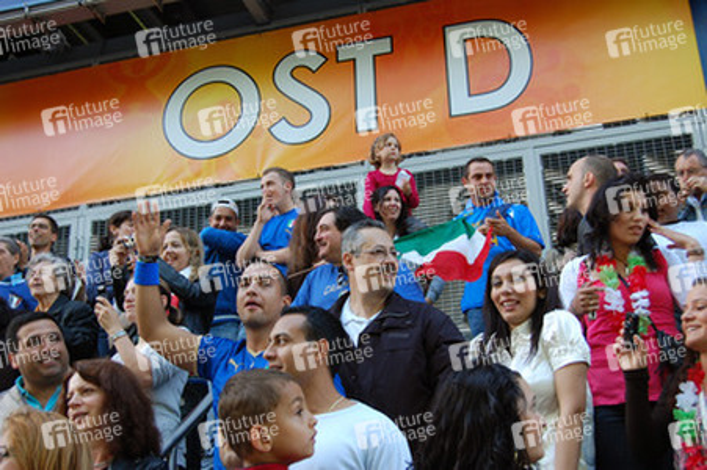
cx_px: 354
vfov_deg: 28.0
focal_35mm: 48
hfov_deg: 41.1
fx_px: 942
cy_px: 235
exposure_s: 1/125
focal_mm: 32
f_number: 5.6
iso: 360
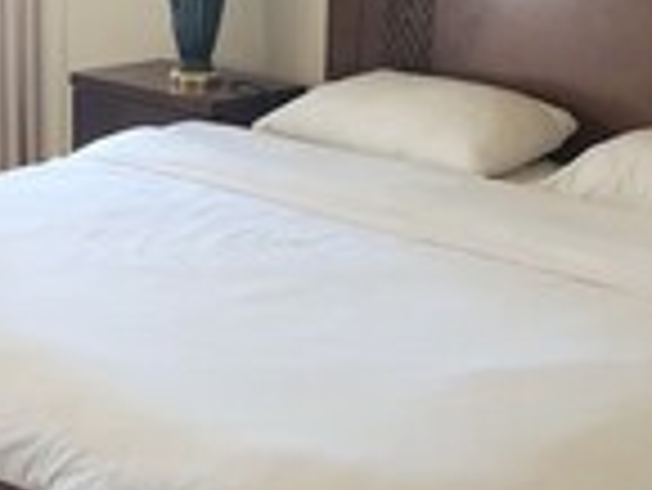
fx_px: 1546
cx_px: 56
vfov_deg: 17.9
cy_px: 101
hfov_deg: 23.2
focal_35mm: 82
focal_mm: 4.32
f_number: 1.7
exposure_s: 1/50
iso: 500
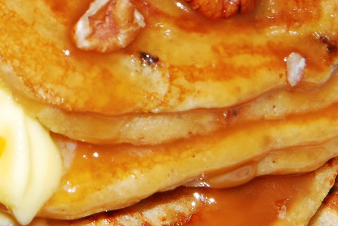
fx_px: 4310
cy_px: -14
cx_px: 42
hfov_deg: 4.5
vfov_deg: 3.0
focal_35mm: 458
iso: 250
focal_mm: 105
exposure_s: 1/200
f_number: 16
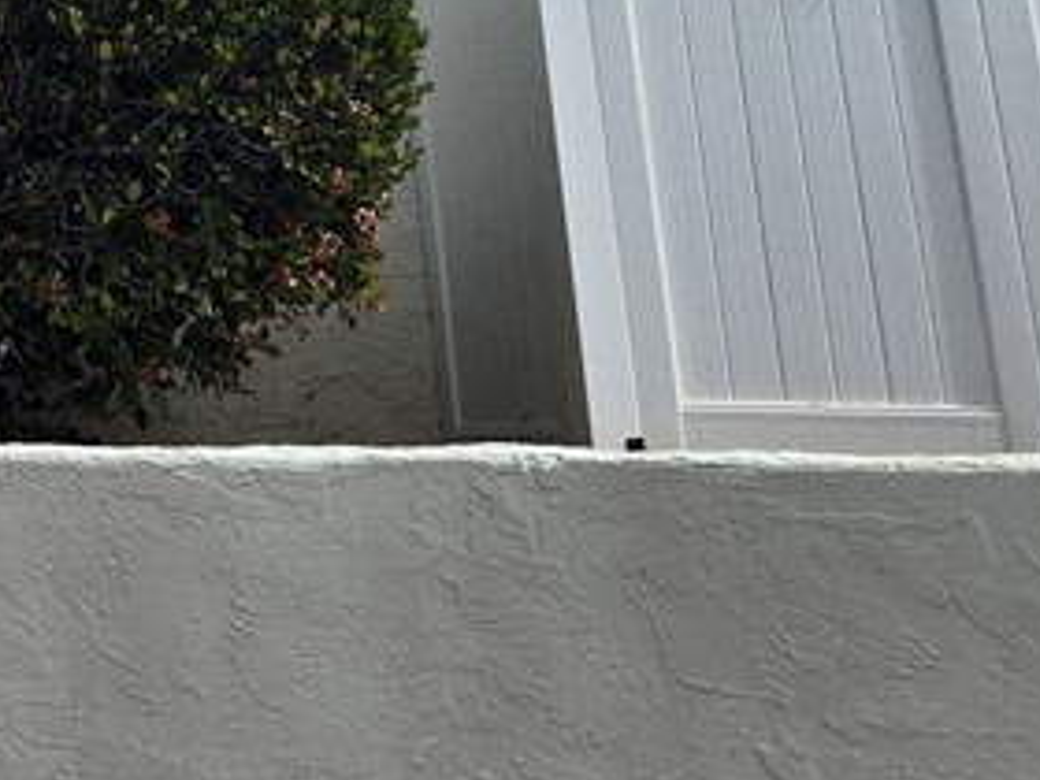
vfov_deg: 16.3
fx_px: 2524
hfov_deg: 20.4
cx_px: -453
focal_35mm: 84
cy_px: -342
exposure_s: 1/2921
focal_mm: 5.4
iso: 32
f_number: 1.8
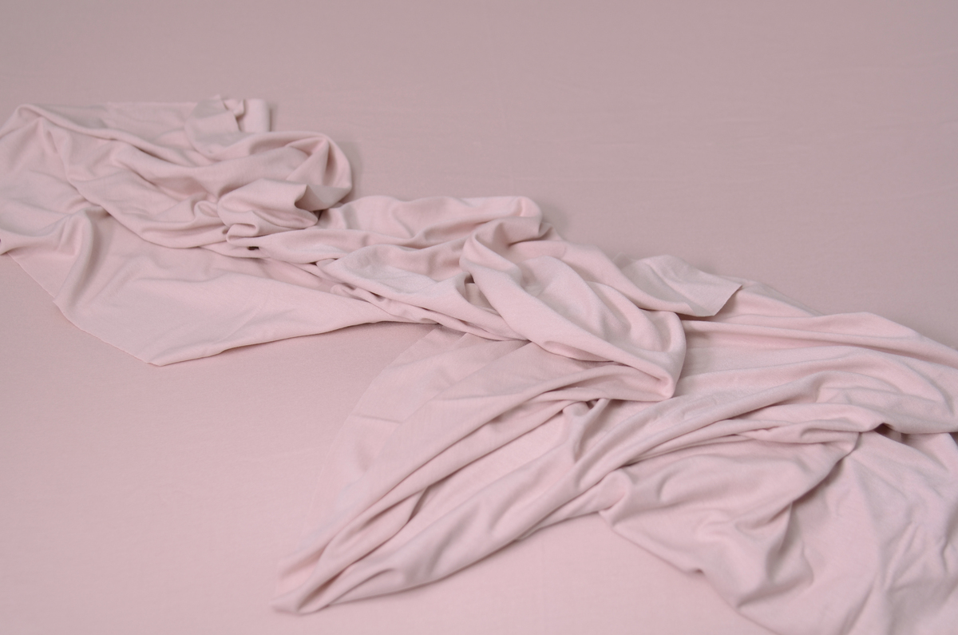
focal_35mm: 69
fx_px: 1832
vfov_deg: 19.6
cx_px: 479
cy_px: 318
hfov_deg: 29.3
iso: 200
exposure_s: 1/100
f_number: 4
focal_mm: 46
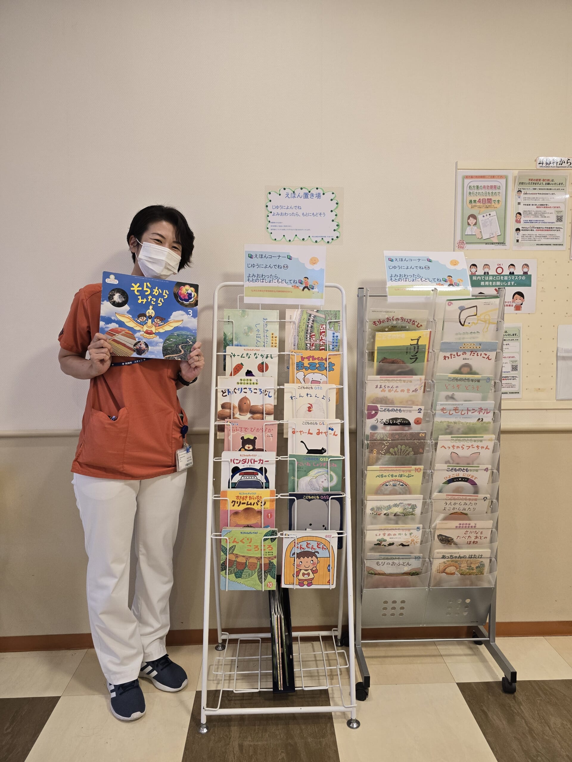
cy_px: 381
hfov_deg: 58.9
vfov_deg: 73.9
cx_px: 286
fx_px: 507
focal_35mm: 23
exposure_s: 1/100
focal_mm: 6.3
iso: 250
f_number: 1.7
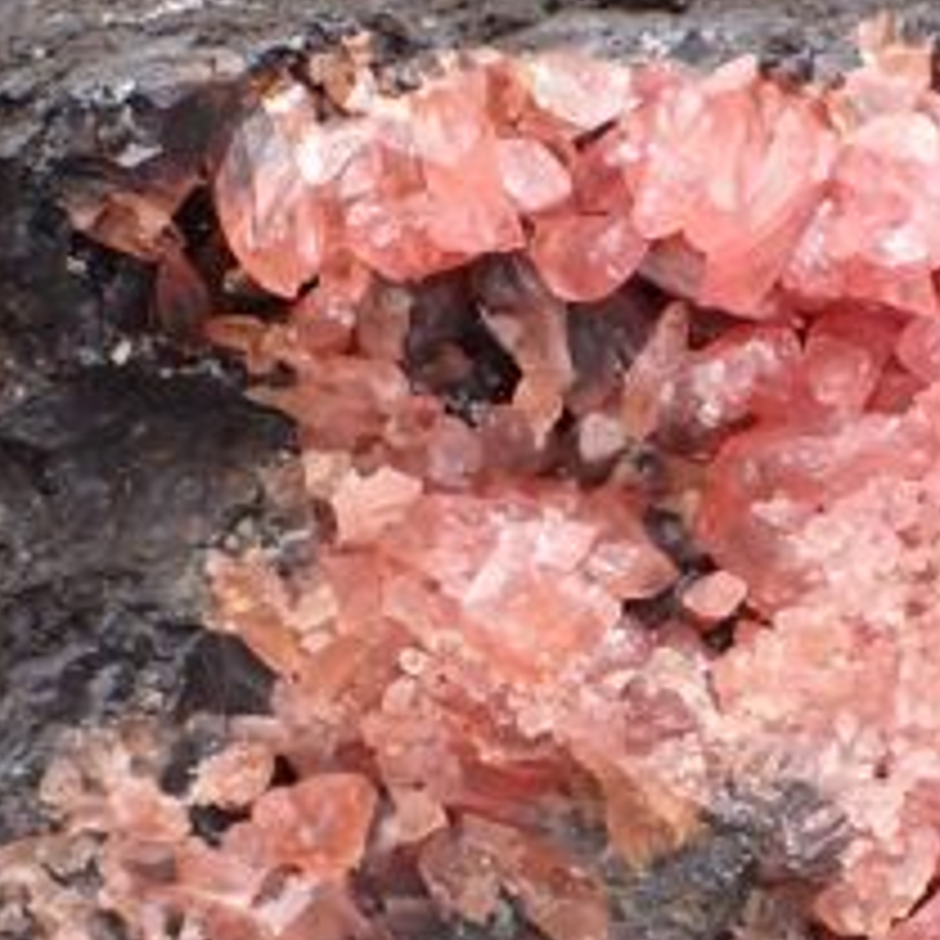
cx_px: 679
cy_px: 630
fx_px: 6237
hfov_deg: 8.6
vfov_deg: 8.6
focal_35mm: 203
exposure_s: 1/400
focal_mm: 18
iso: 500
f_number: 4.9
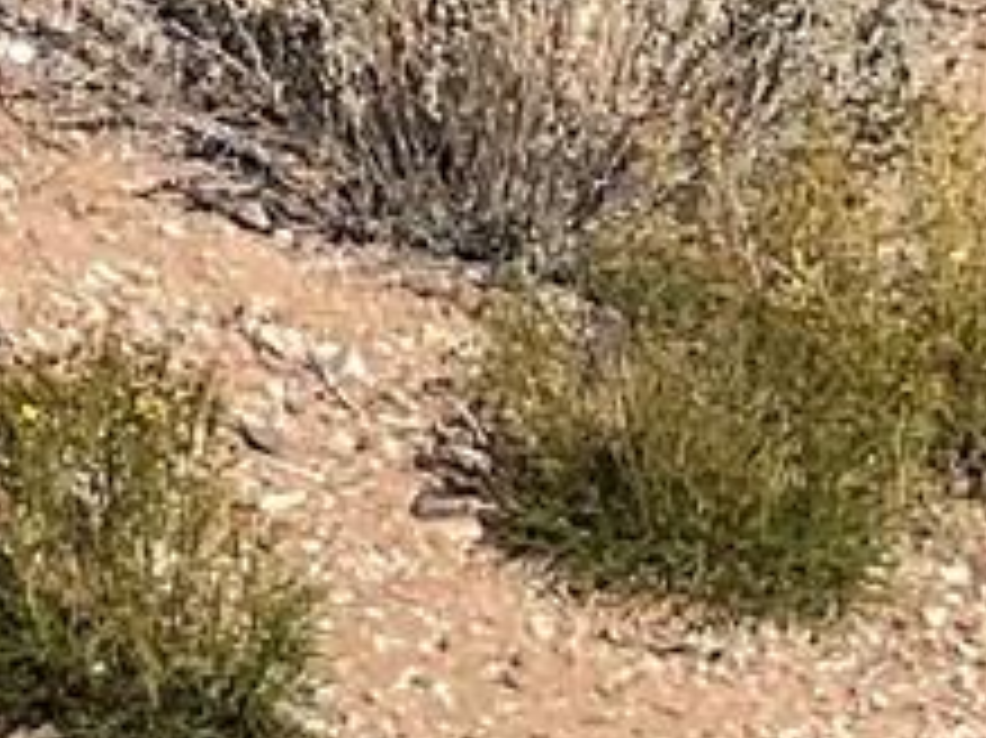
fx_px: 6035
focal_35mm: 212
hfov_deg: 7.7
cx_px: -2287
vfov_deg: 6.5
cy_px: -1292
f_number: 1.8
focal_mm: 3
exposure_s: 1/3322
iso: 16
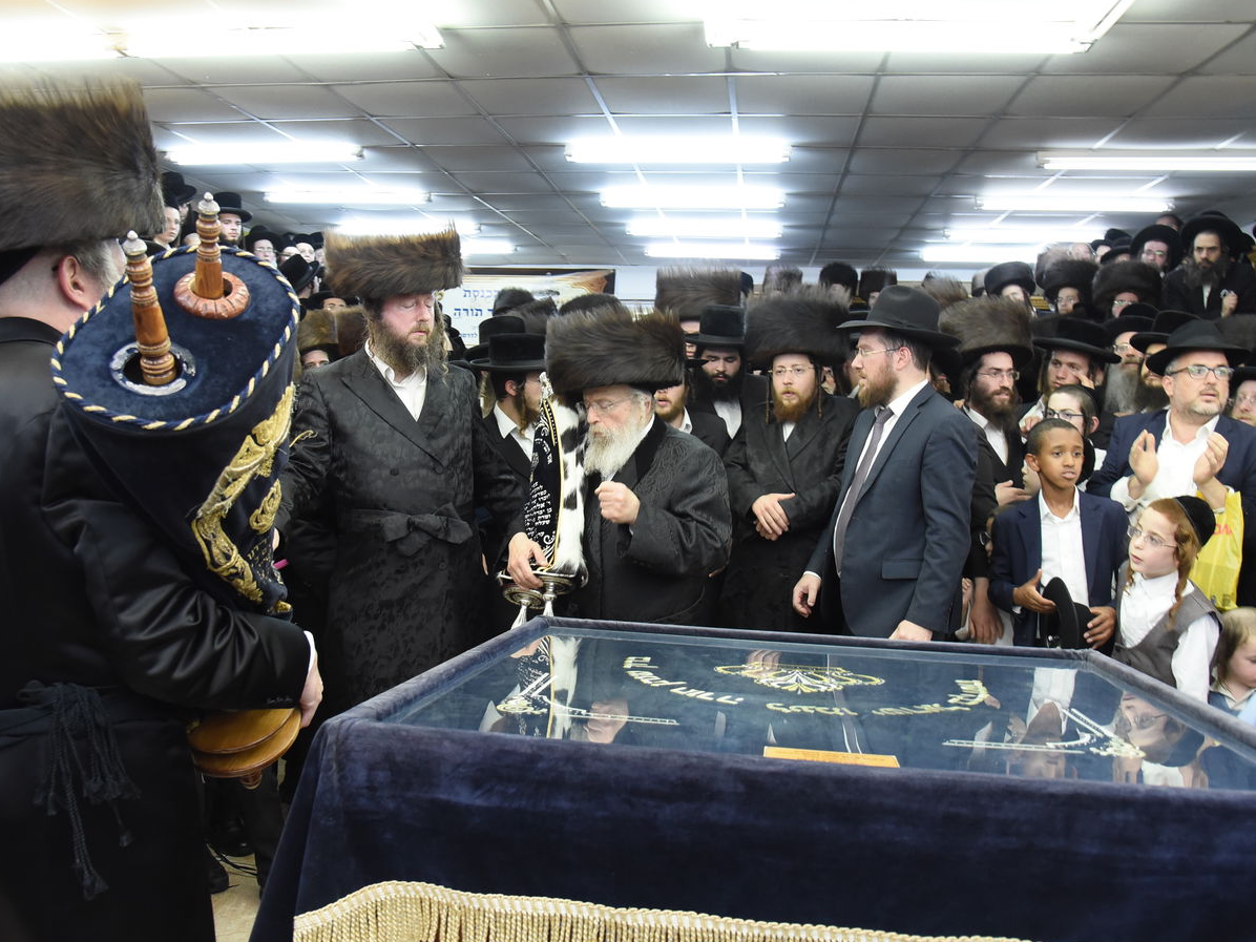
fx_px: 980
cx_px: 610
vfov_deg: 51.3
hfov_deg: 65.3
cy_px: 485
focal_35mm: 27
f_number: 5.6
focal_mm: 24
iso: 3200
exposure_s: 1/160
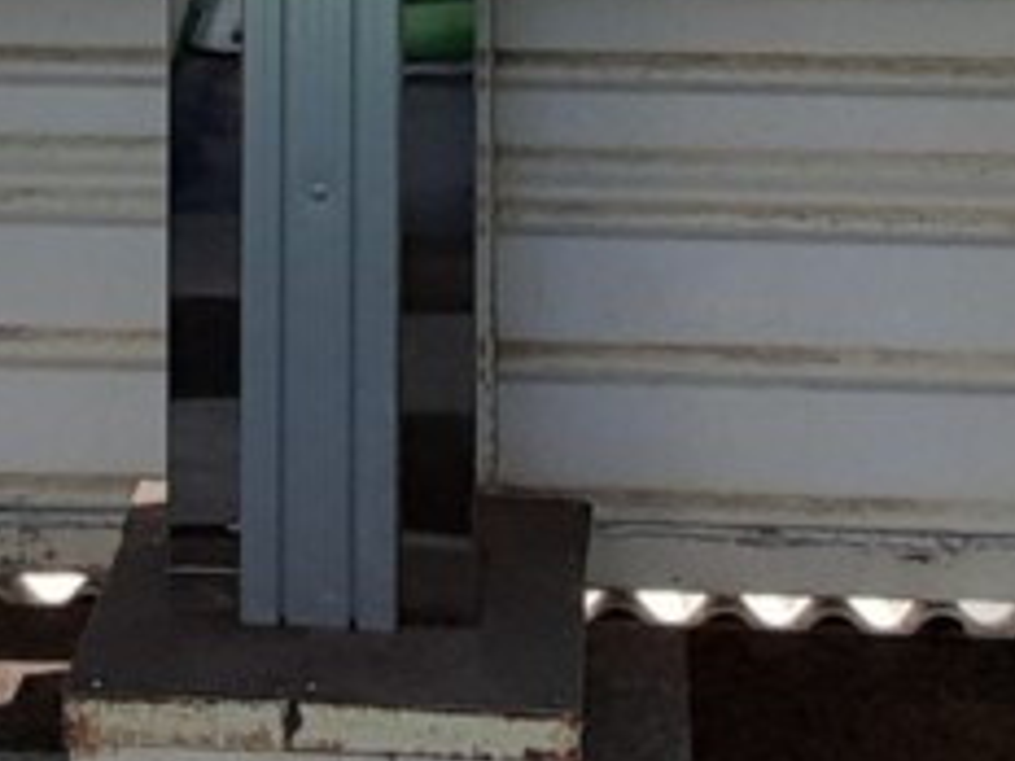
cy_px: -625
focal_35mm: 119
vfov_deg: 11.5
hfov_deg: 16.5
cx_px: 315
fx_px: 3489
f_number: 1.9
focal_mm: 2.91
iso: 40
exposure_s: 1/598
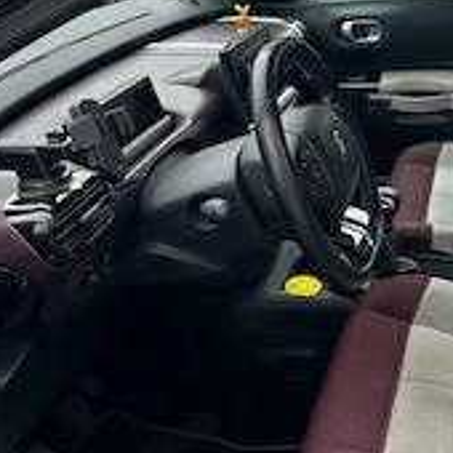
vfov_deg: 30.9
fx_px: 800
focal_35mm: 54
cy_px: 93
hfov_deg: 30.6
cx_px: 386
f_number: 1.5
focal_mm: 5.7
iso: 40
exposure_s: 1/121
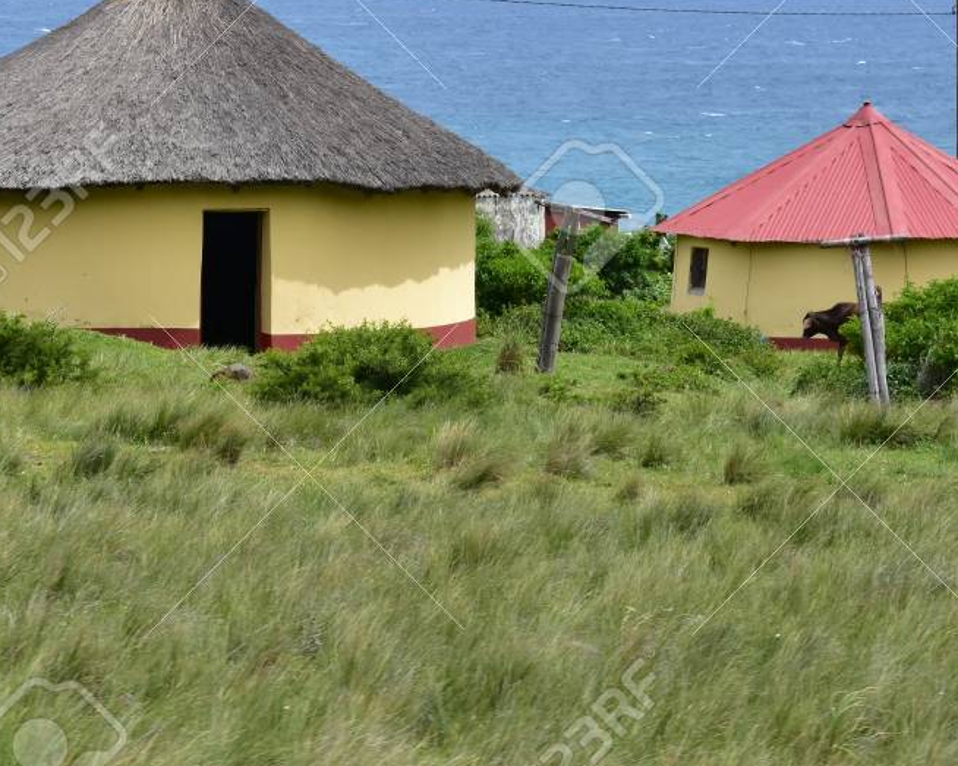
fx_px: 5951
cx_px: 306
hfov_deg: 9.2
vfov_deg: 7.4
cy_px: 157
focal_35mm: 210
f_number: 14
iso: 400
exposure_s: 1/320
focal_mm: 75
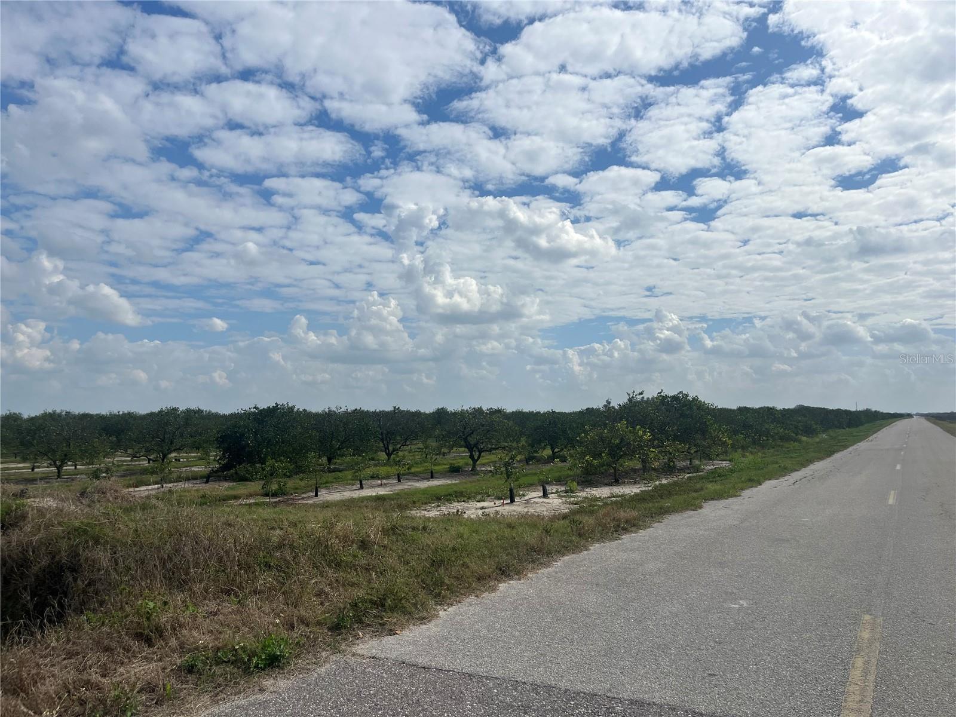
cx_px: 478
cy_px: 358
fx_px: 718
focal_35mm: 26
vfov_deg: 53.1
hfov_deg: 67.3
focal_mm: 5.1
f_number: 1.6
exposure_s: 1/9901
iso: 50
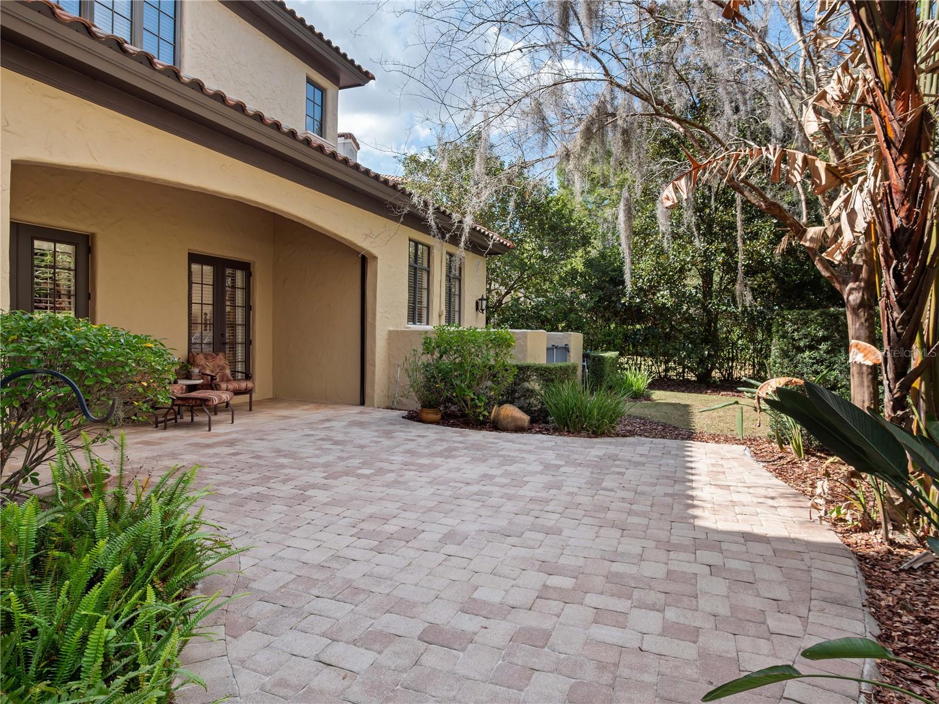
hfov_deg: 81.7
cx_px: 470
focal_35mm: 20
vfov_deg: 66.0
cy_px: 352
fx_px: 543
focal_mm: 10
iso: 200
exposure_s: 1/125
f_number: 5
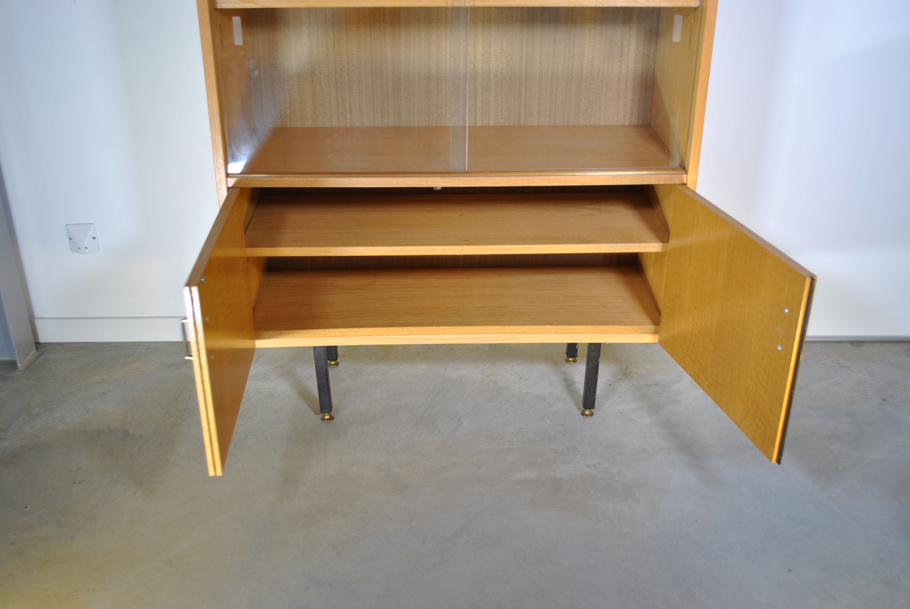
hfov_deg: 53.1
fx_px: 911
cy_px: 304
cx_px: 455
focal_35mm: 36
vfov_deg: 37.0
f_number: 4
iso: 100
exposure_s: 1/13
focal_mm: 24
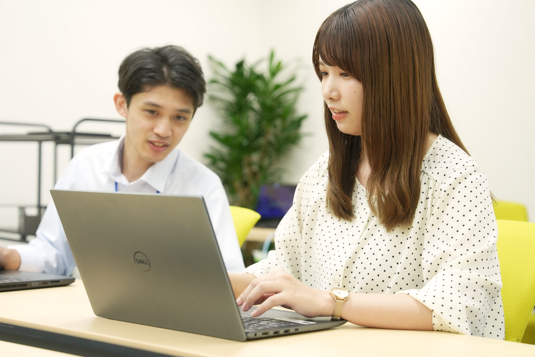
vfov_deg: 19.5
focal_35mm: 70
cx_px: 268
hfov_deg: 28.8
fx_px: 1041
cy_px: 178
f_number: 4
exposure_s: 1/125
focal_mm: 70
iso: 1600
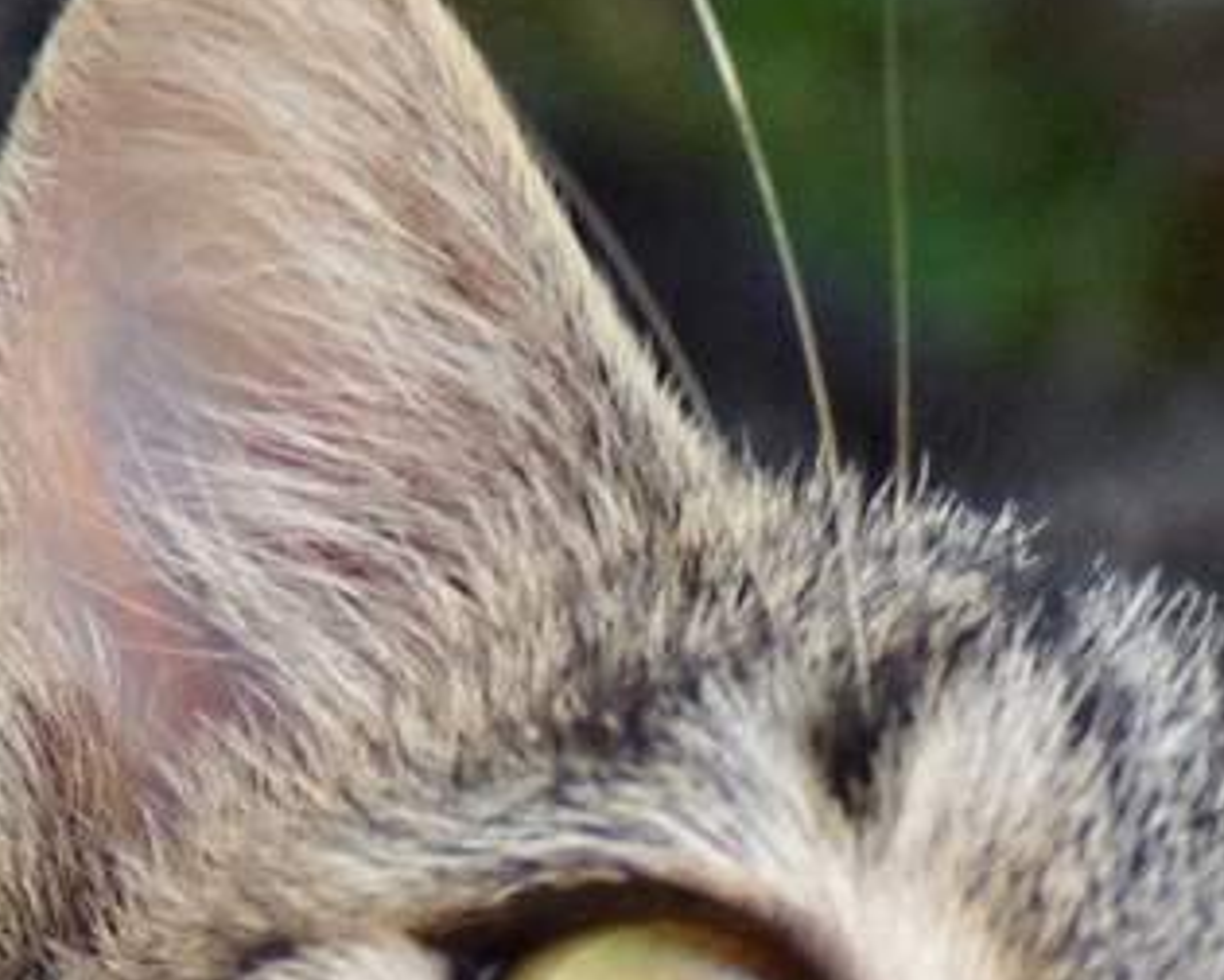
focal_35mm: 1322
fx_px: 47890
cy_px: 1991
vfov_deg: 1.2
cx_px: 1022
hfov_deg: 1.5
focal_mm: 148
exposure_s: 1/500
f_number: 8
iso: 1600
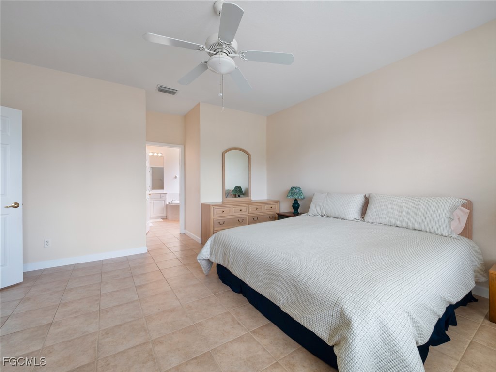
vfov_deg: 85.7
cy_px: 186
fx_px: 201
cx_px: 248
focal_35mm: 14
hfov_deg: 102.1
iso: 200
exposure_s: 1/8
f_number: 7.1
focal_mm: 7
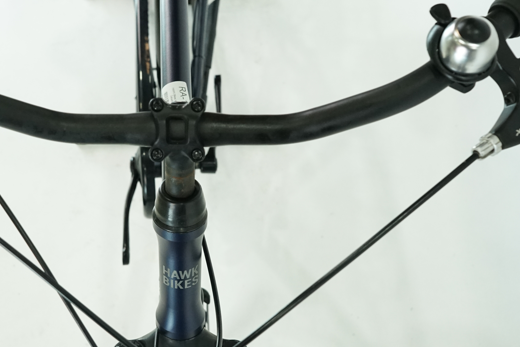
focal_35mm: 58
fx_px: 838
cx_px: 179
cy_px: 202
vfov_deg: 23.4
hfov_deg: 34.2
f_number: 7.1
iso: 2500
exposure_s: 1/200
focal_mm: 33
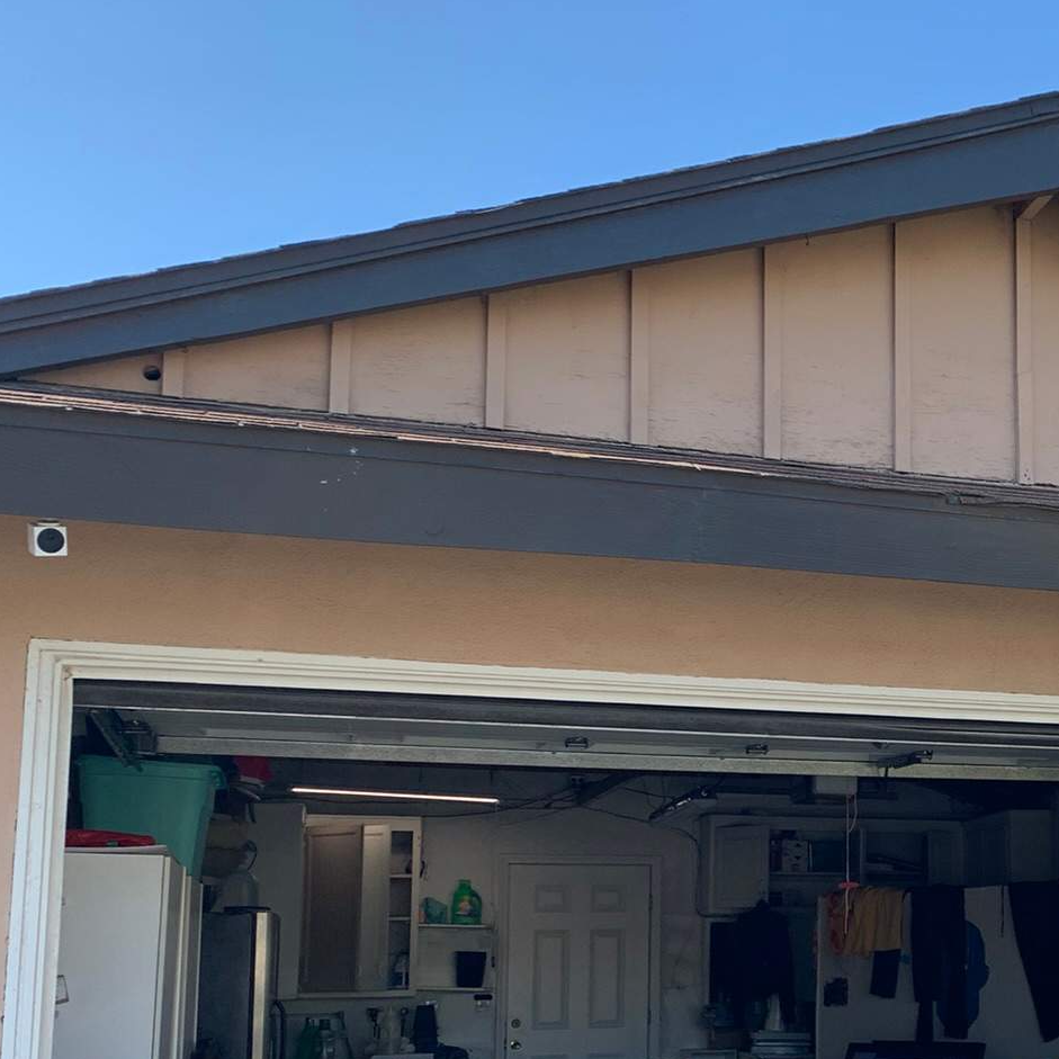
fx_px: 1731
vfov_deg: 33.5
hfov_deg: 32.2
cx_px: 968
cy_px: 768
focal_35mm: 50
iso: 25
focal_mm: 4.25
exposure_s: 1/706
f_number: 1.8
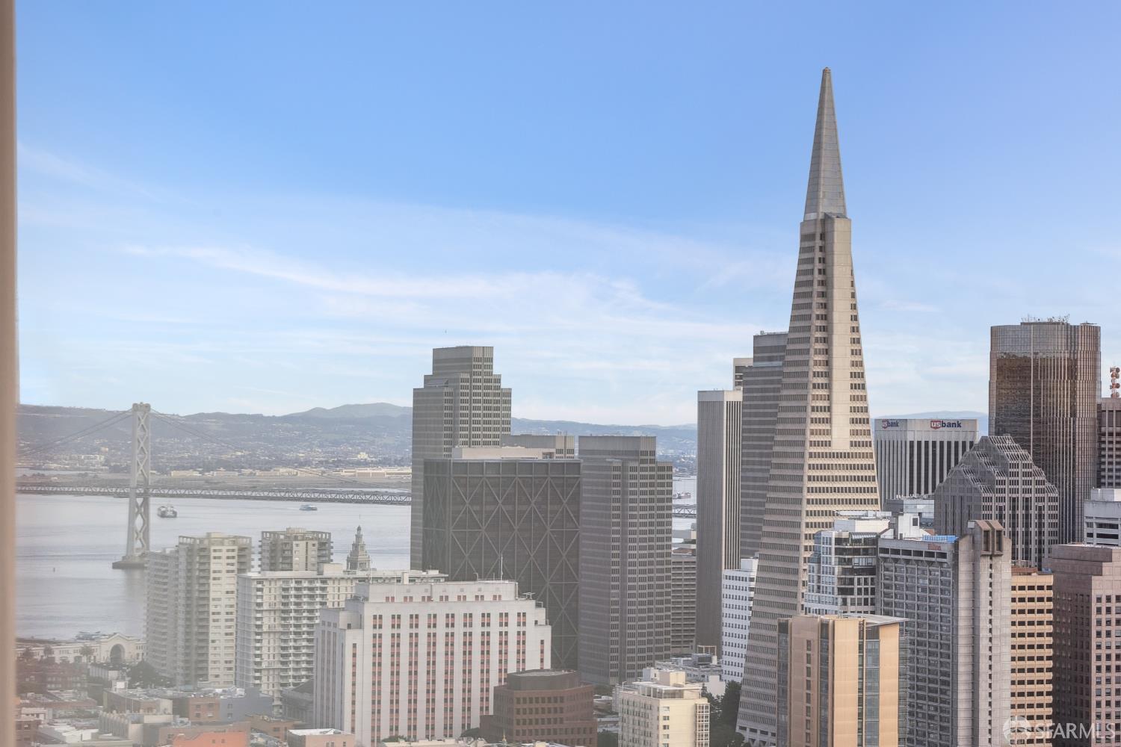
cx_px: 560
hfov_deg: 21.2
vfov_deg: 14.3
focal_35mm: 96
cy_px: 374
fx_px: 2989
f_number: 8
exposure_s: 1/1250
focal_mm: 96
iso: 640
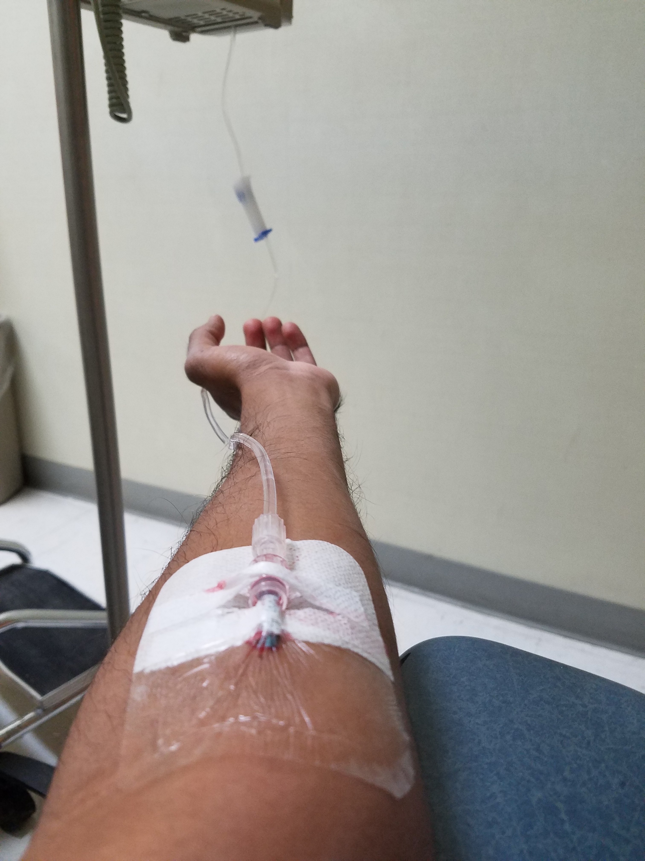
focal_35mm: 26
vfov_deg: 67.3
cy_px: 430
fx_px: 646
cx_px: 322
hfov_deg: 53.1
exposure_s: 1/24
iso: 160
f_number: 1.7
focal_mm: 4.2
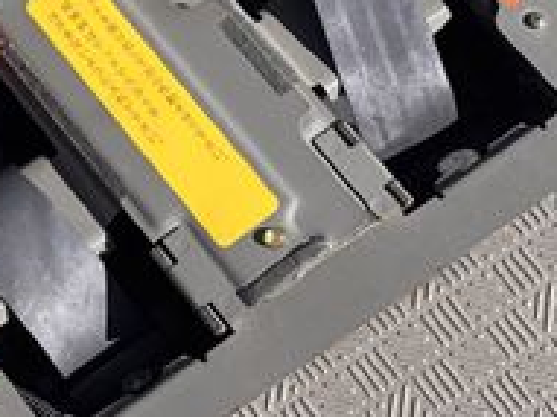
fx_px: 2798
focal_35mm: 174
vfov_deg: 8.4
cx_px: -90
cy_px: -117
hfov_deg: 11.2
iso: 40
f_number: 1.6
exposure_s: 1/1812
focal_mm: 5.96
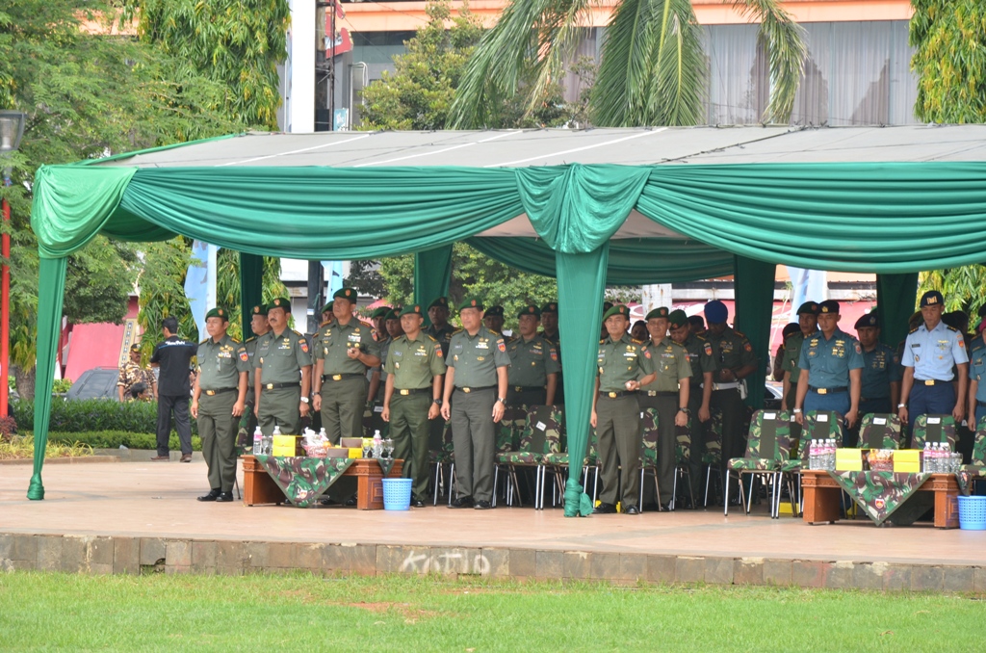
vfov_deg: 8.7
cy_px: 326
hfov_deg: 13.1
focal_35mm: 158
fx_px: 4304
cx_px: 493
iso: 400
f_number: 9
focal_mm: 105
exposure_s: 1/250
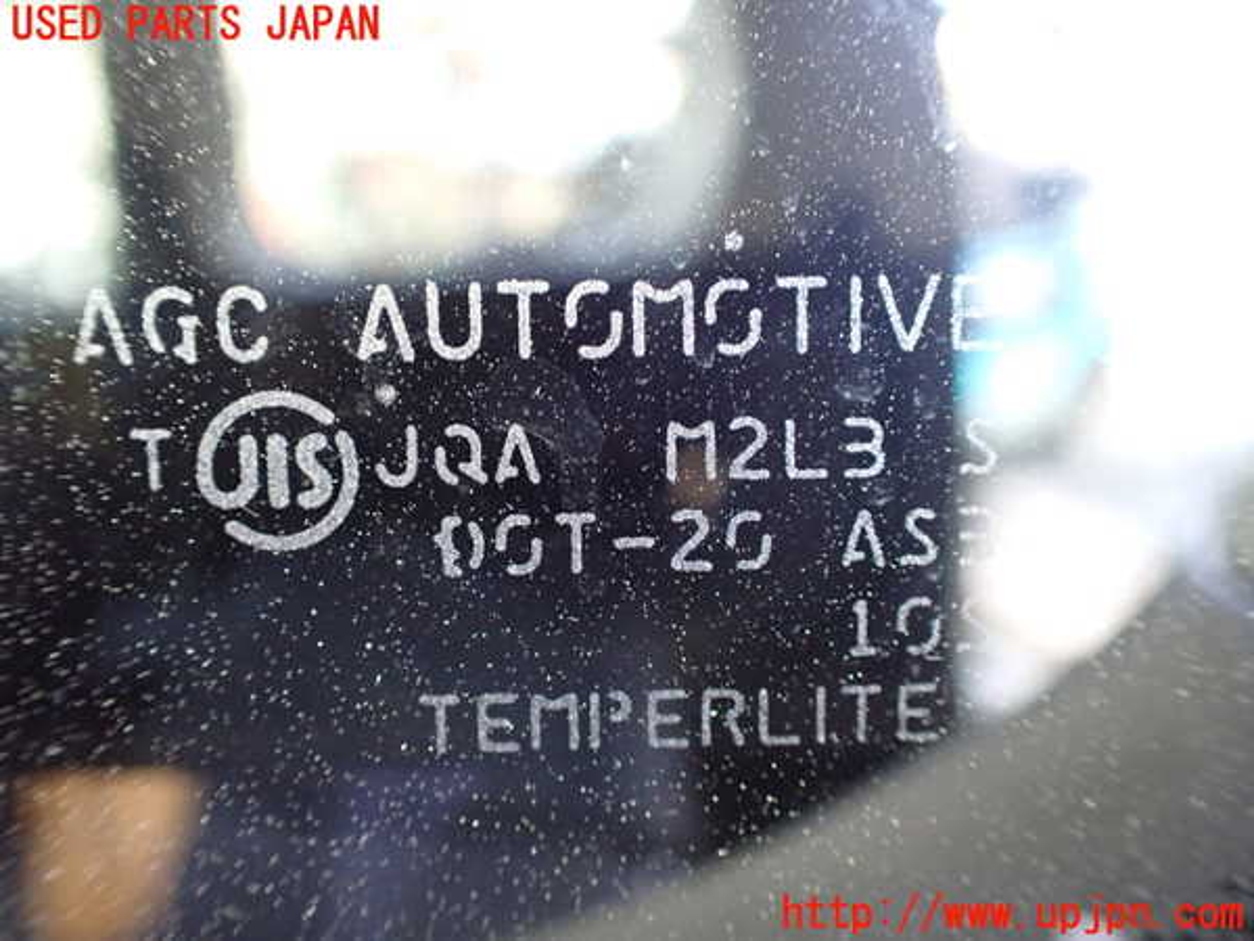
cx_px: 627
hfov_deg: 60.0
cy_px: 470
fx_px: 1087
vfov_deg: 46.8
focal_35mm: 30
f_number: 2.3
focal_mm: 5.4
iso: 800
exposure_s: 1/80
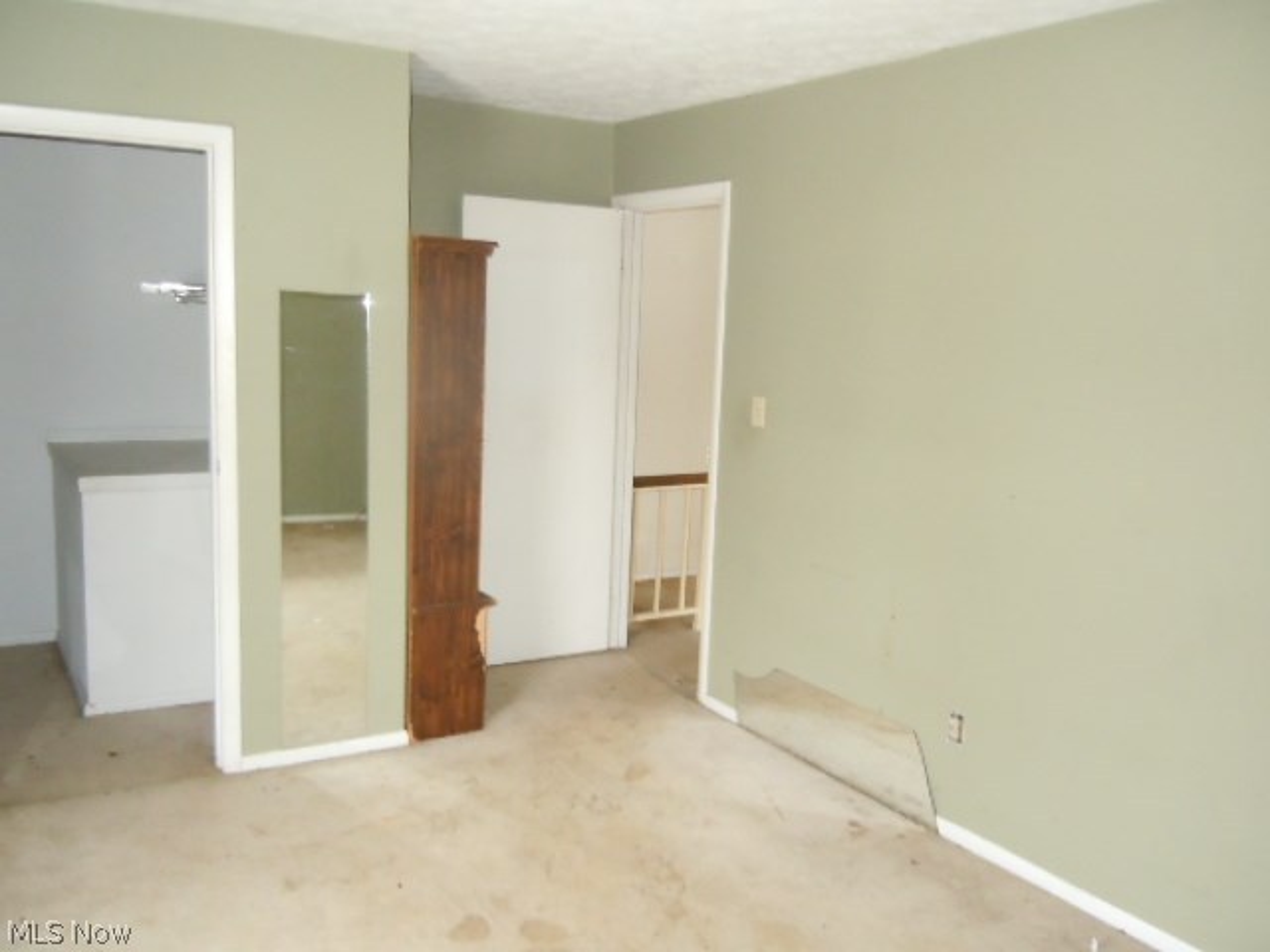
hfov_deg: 60.0
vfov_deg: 46.8
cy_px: 476
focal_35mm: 30
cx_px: 635
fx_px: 1101
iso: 800
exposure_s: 1/30
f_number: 3.5
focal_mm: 5.4
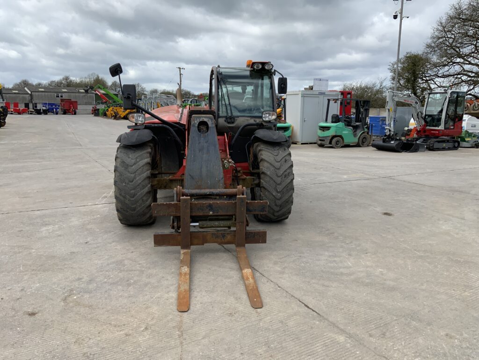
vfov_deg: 48.2
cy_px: 180
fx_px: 401
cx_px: 240
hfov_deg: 61.7
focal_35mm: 29
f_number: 1.8
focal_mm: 3
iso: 16
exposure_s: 1/1221
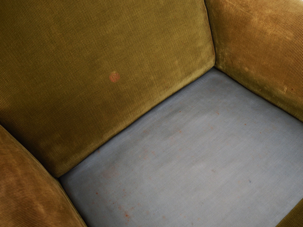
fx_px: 298
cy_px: 114
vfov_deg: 41.8
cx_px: 152
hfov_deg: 54.0
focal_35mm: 34
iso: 320
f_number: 2.8
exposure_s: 1/30
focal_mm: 17
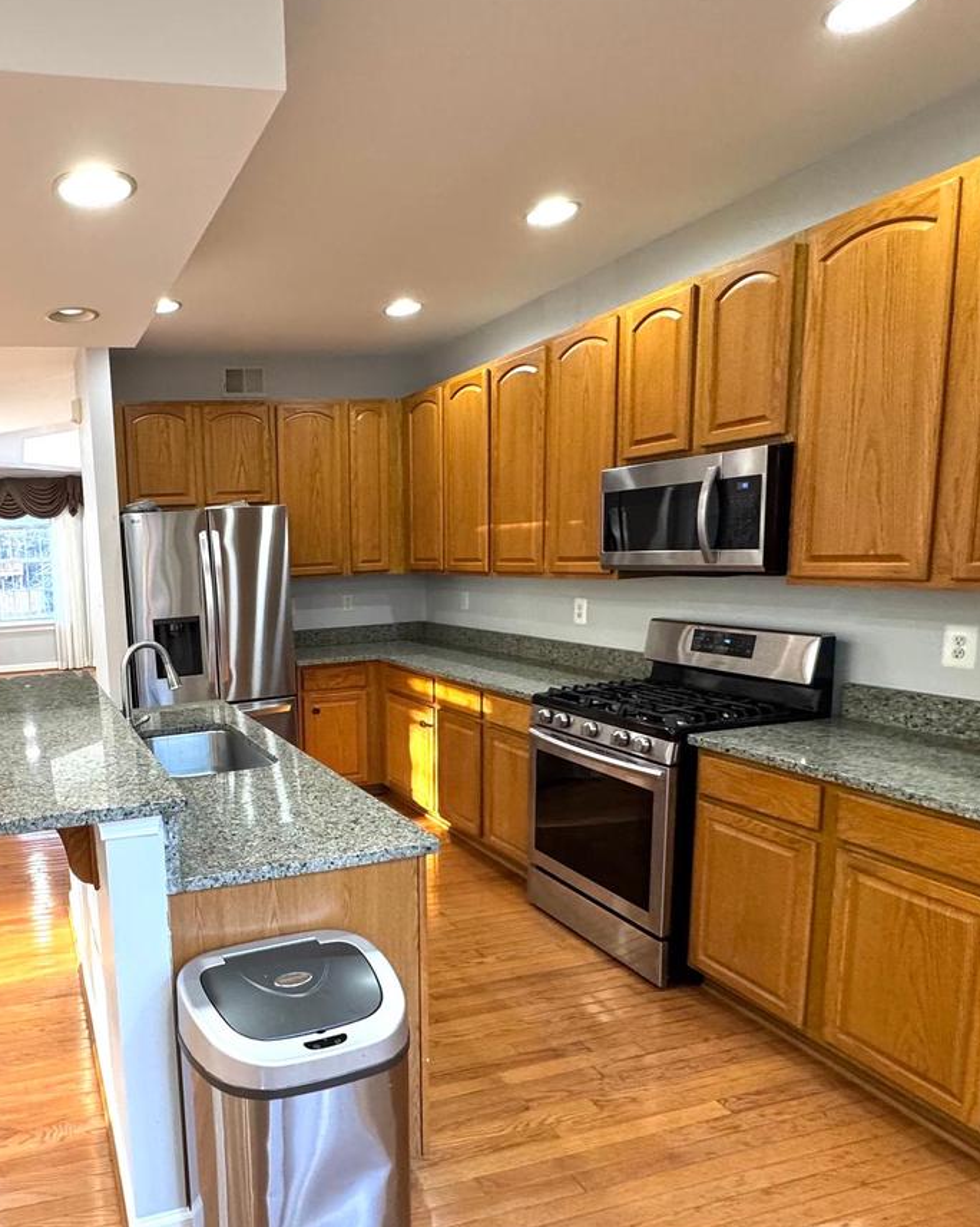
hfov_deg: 56.7
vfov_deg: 72.4
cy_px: 684
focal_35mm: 23
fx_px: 834
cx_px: 206
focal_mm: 2.22
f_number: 2.2
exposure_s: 1/120
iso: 250
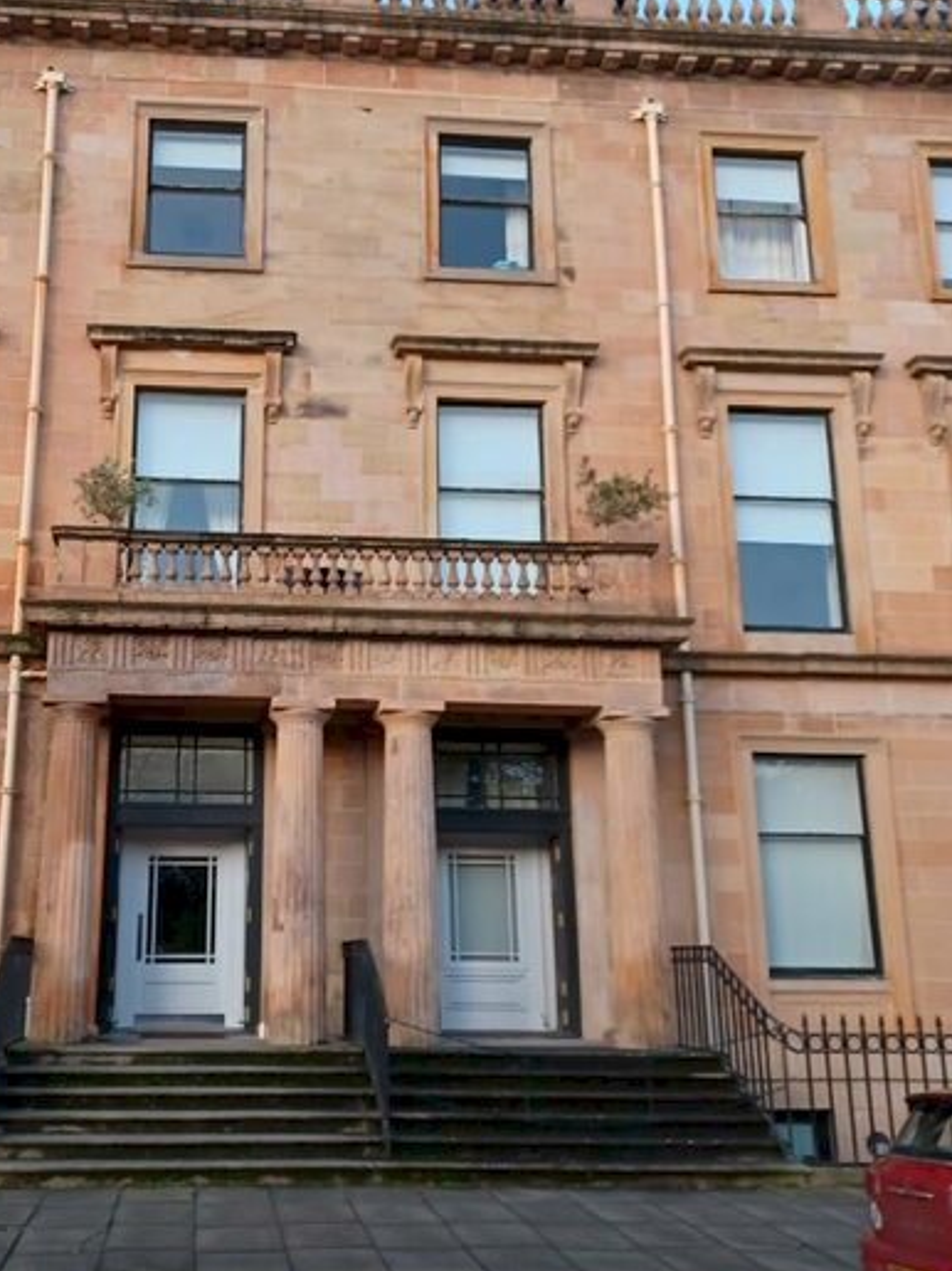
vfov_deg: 54.0
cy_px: 638
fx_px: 1247
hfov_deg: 41.0
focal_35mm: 34
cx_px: 279
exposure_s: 1/50
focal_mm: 4.6
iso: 40
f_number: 1.8
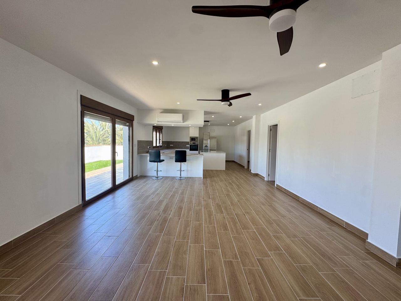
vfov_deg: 85.7
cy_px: 150
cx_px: 200
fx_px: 162
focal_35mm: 14
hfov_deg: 102.1
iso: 50
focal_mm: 2.22
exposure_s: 1/99
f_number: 2.2
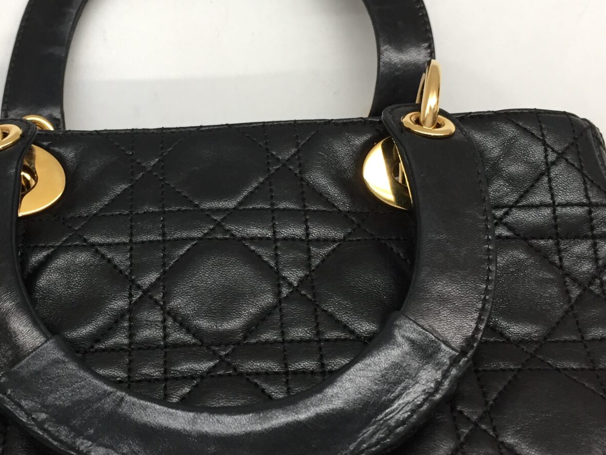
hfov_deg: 37.8
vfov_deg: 29.1
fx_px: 875
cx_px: 206
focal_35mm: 50
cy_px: 194
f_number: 2.2
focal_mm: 4.15
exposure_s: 1/30
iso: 50
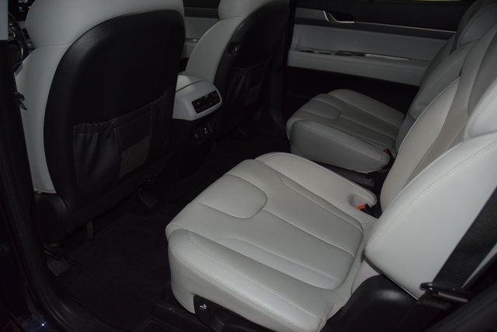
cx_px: 248
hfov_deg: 67.4
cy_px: 166
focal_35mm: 27
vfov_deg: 48.0
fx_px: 373
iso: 1400
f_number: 3.5
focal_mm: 18
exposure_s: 1/125
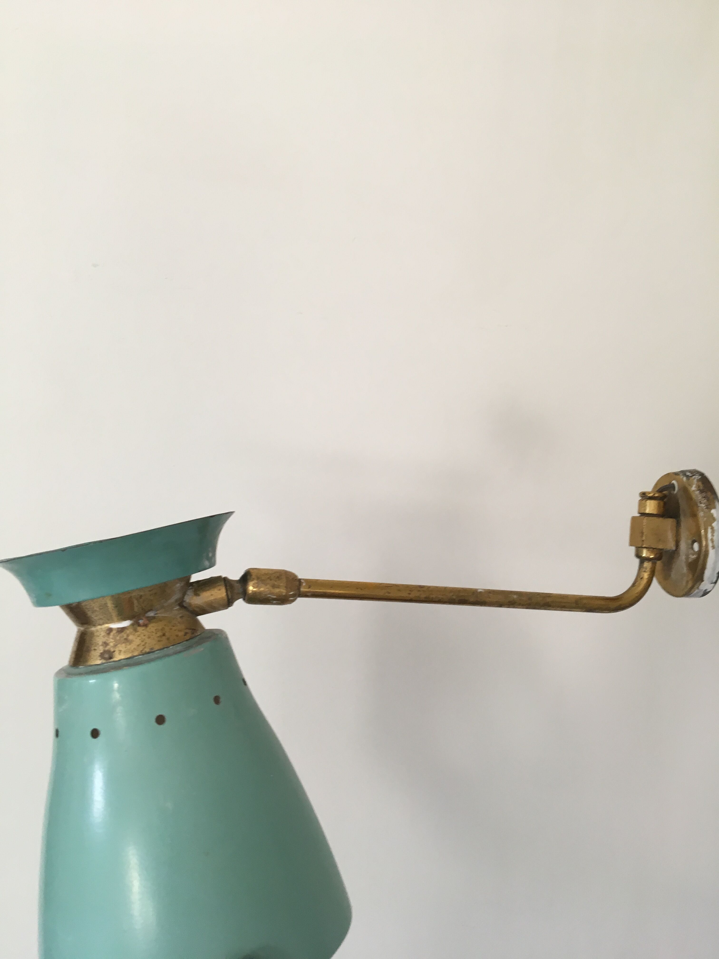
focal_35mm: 29
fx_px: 803
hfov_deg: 48.2
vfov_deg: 61.7
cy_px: 480
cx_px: 360
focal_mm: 4.15
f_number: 2.2
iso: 64
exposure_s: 1/33
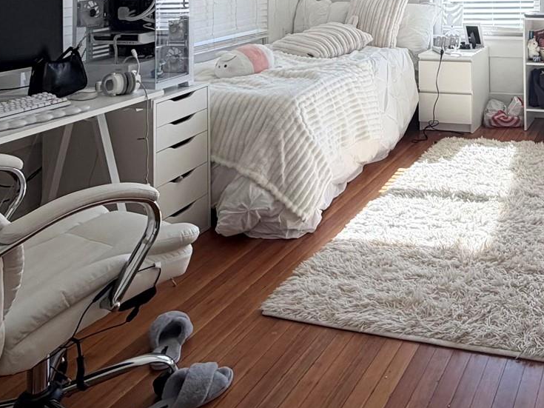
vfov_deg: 31.0
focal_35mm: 39
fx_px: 613
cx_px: 498
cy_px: -82
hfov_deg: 43.4
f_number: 2.2
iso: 50
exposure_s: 1/363
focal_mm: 2.22
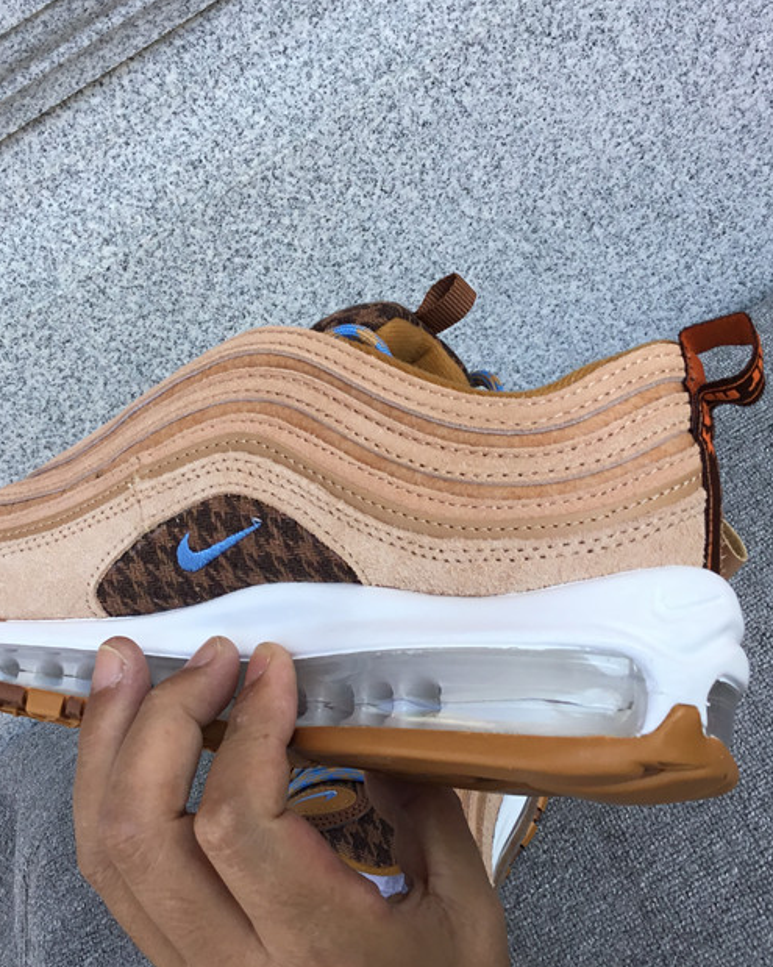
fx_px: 1259
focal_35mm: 44
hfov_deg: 34.1
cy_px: 449
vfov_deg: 42.0
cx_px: 336
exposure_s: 1/360
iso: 25
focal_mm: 3.3
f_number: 2.4
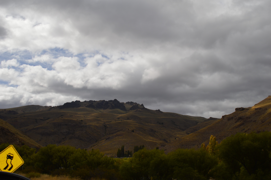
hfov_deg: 53.2
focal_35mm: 36
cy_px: 90
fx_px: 271
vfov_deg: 36.8
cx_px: 136
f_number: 13
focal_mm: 24
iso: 100
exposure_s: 1/200
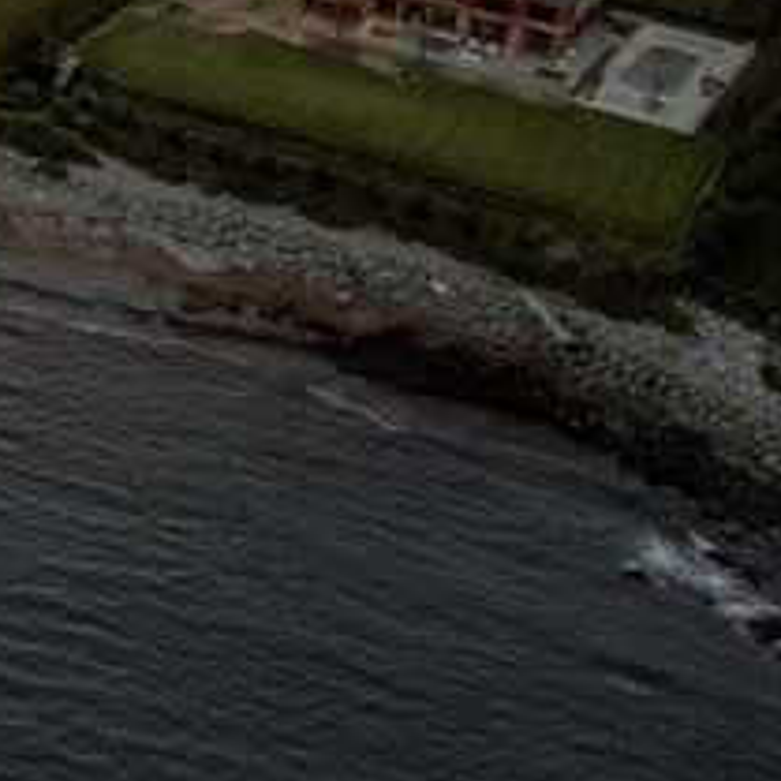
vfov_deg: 15.7
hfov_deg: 13.4
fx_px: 2655
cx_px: -949
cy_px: -295
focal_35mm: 104
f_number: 2.8
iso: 400
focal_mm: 12.29
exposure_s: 1/80
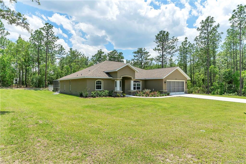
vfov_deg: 59.5
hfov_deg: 81.2
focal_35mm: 21
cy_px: 82
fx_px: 143
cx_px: 123
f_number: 8
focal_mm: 14
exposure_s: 1/1250
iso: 320
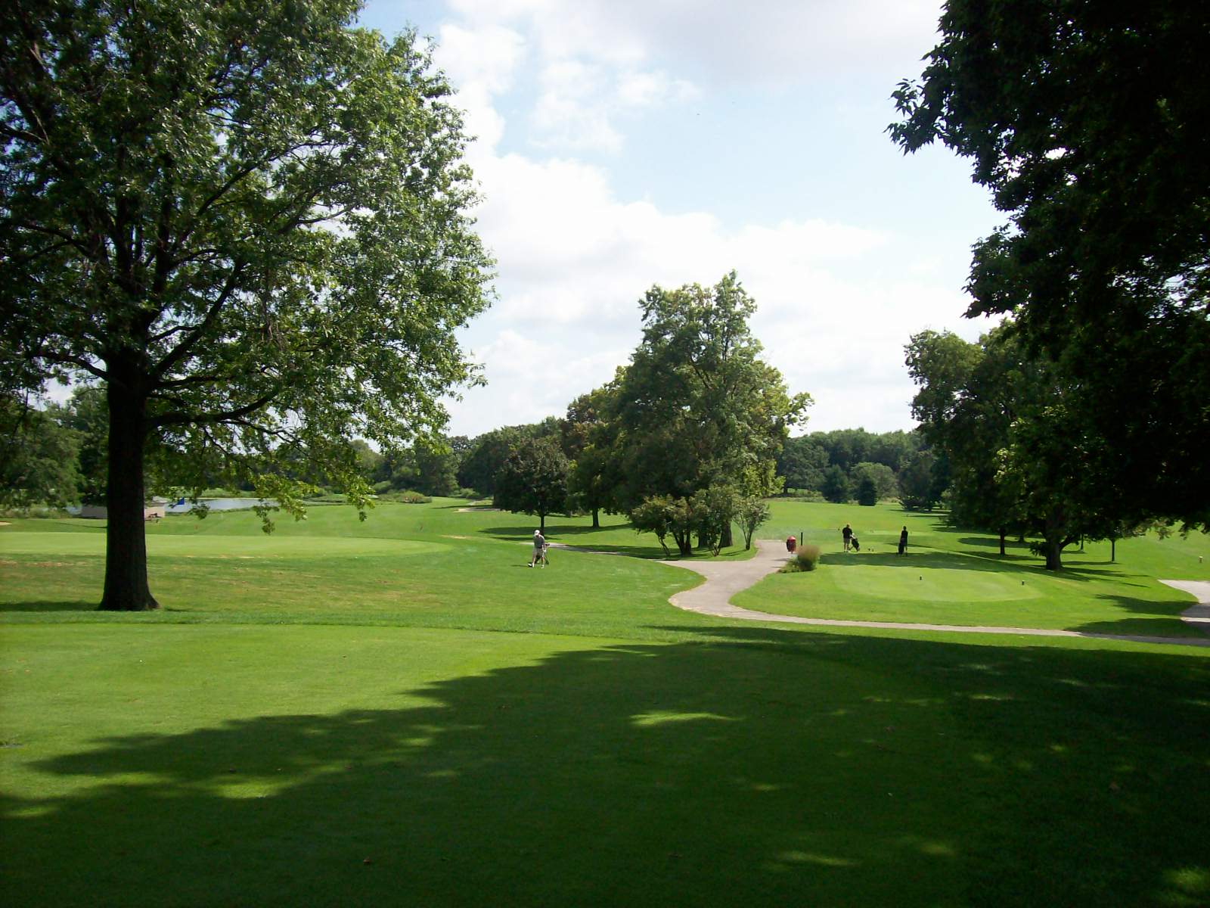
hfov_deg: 51.4
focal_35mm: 36
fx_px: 1258
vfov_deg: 39.7
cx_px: 605
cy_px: 454
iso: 80
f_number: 4.8
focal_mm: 6
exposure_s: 1/550
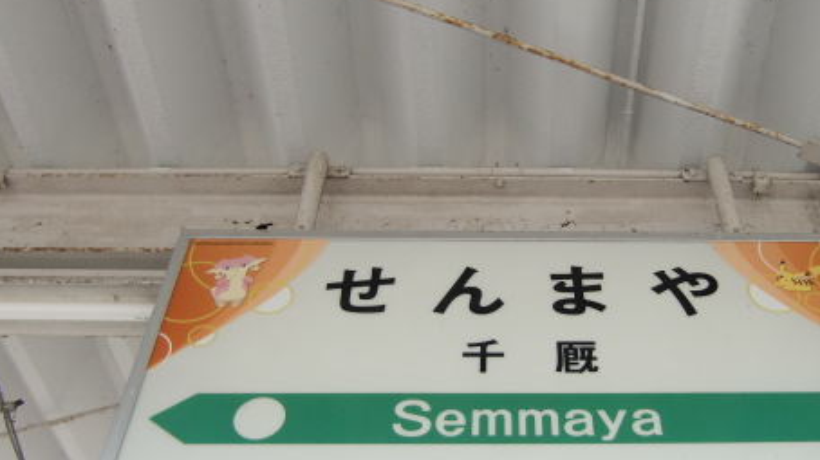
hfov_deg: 46.8
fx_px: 935
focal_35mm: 43
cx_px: 533
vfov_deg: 27.6
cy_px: 290
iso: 64
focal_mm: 4.9
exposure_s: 1/100
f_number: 2.6
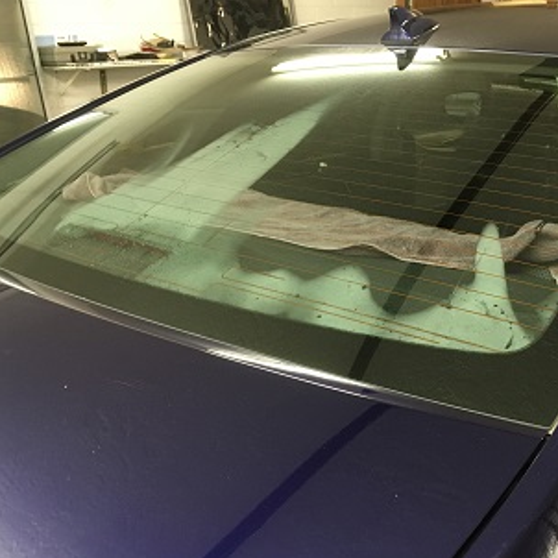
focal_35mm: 39
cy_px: 282
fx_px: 711
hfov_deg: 42.0
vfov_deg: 42.8
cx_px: 394
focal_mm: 4.15
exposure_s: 1/30
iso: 125
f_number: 2.2
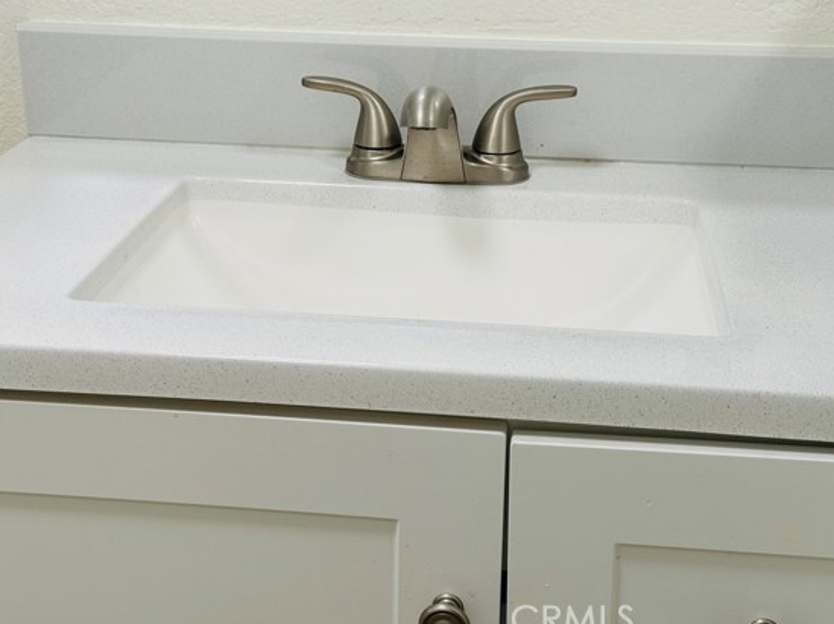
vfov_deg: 26.1
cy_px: 276
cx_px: 412
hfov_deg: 34.4
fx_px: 1348
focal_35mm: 56
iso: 50
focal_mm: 6.76
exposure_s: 1/60
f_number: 1.78
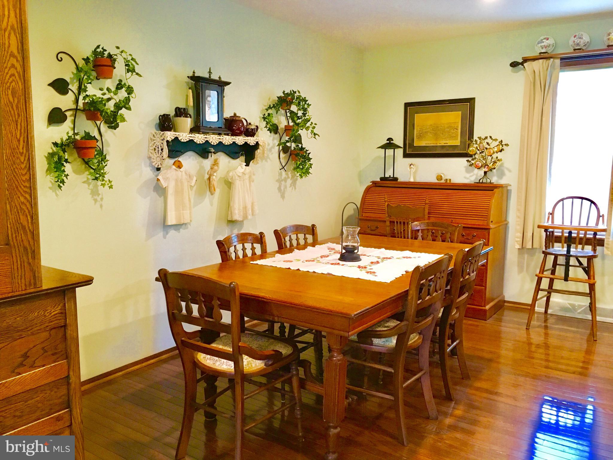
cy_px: 230
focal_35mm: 29
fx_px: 514
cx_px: 306
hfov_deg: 61.7
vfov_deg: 48.2
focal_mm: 4.15
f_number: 2.2
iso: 160
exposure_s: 1/30
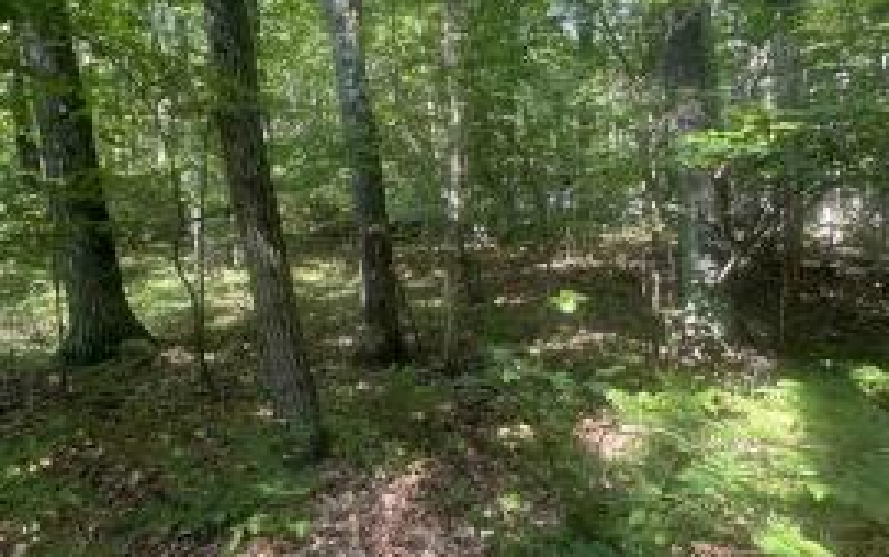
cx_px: 389
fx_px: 533
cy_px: 247
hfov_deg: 79.3
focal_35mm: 22
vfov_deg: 55.0
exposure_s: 1/99
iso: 125
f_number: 2.2
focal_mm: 2.22
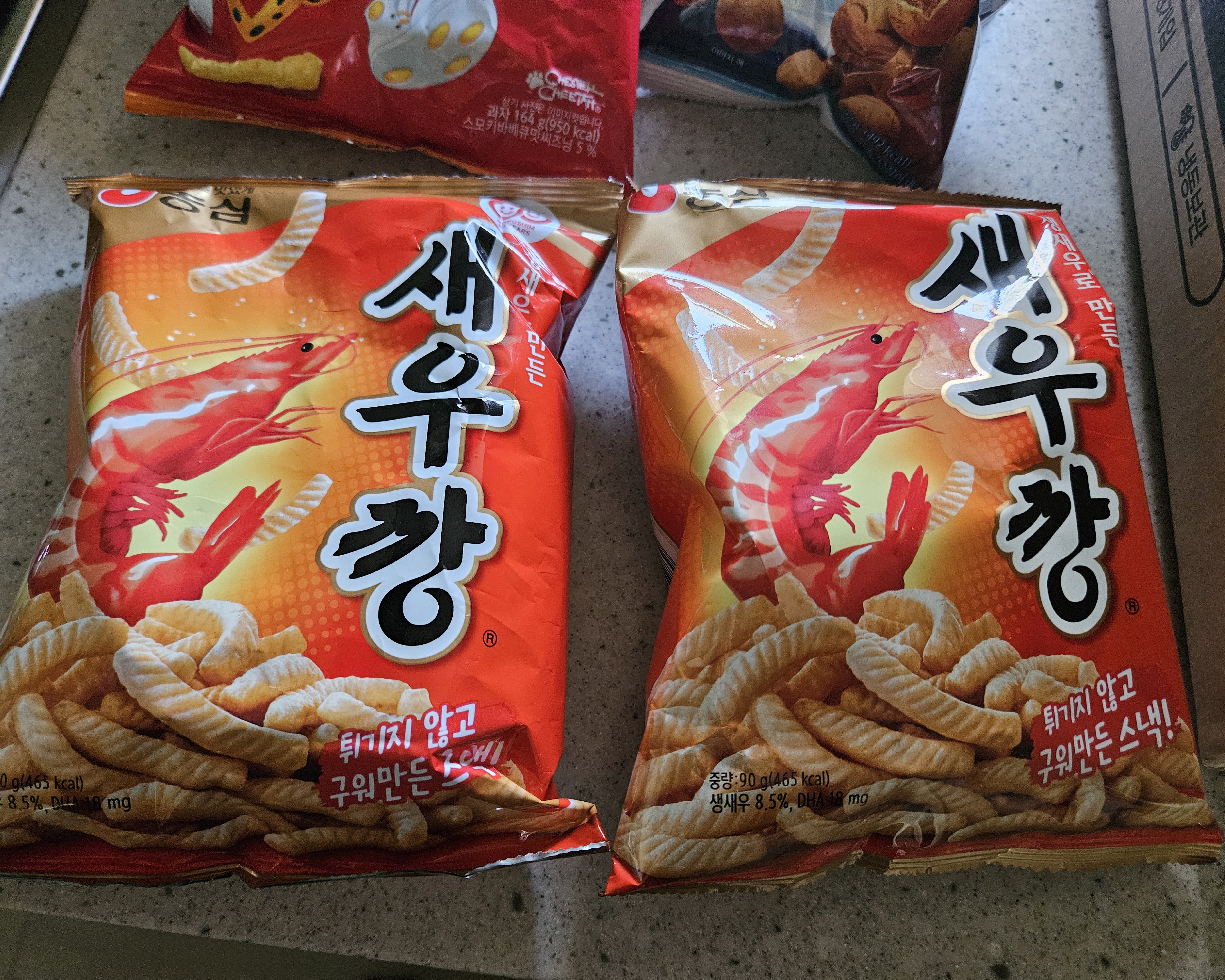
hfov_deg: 70.3
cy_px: 489
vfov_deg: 58.8
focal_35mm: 24
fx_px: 870
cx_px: 601
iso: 800
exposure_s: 1/120
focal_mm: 5.4
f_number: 1.8
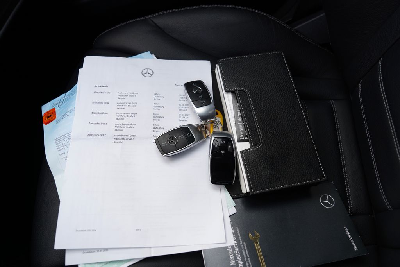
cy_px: 134
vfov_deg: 53.1
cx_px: 200
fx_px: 267
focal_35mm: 24
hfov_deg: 73.7
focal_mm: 24
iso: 320
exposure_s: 1/60
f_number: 4
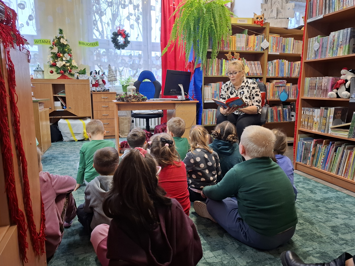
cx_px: 178
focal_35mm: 23
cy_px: 133
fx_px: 236
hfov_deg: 73.9
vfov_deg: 58.9
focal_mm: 5.54
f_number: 1.8
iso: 400
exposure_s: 1/25
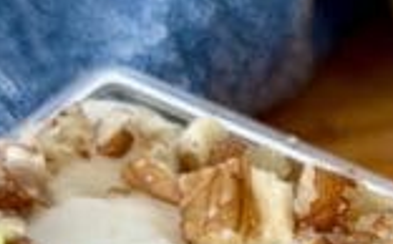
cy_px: 440
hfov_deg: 13.3
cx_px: 161
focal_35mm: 157
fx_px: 1679
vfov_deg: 8.0
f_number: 1.78
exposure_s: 1/60
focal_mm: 6.76
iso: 80
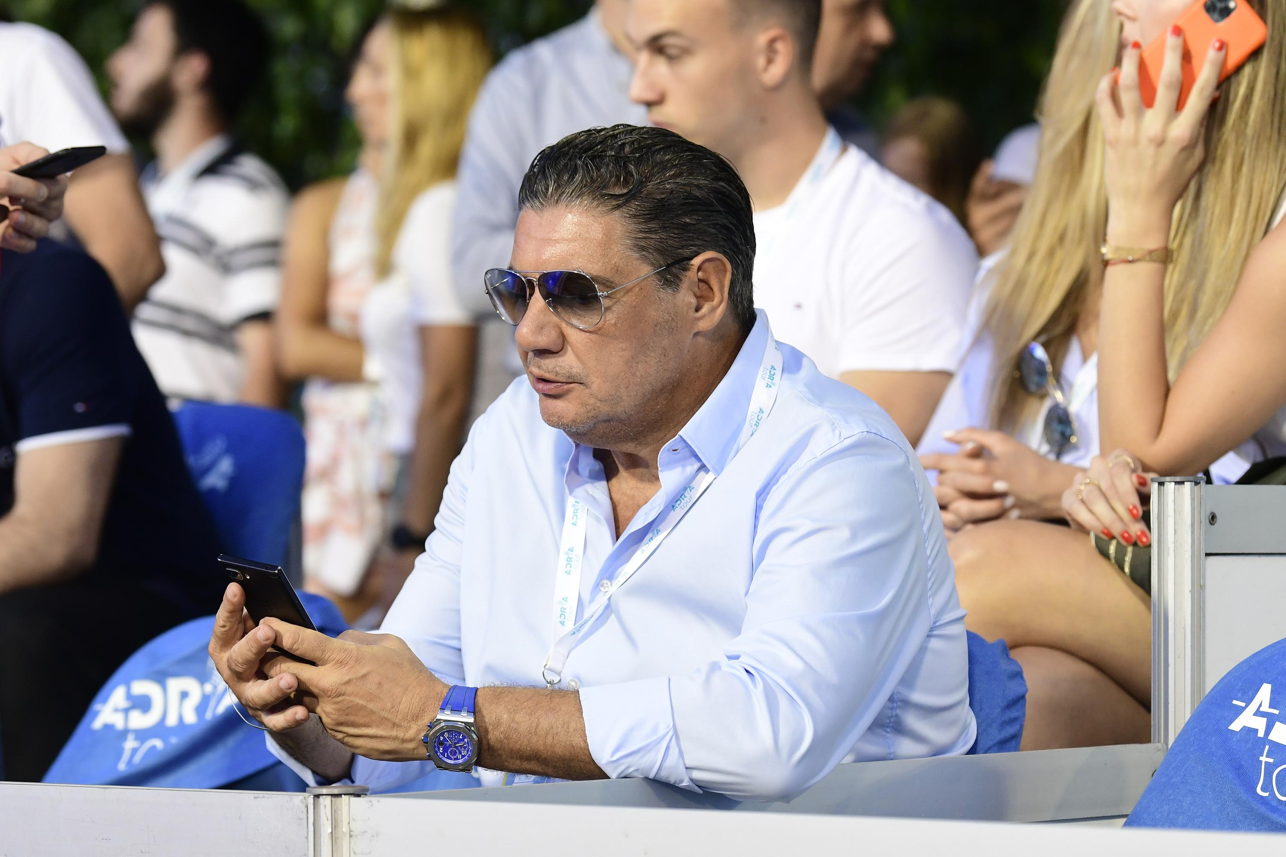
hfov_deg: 17.6
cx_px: 643
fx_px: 4143
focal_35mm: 116
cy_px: 428
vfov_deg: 11.8
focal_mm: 116
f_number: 4
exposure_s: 1/320
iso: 1250
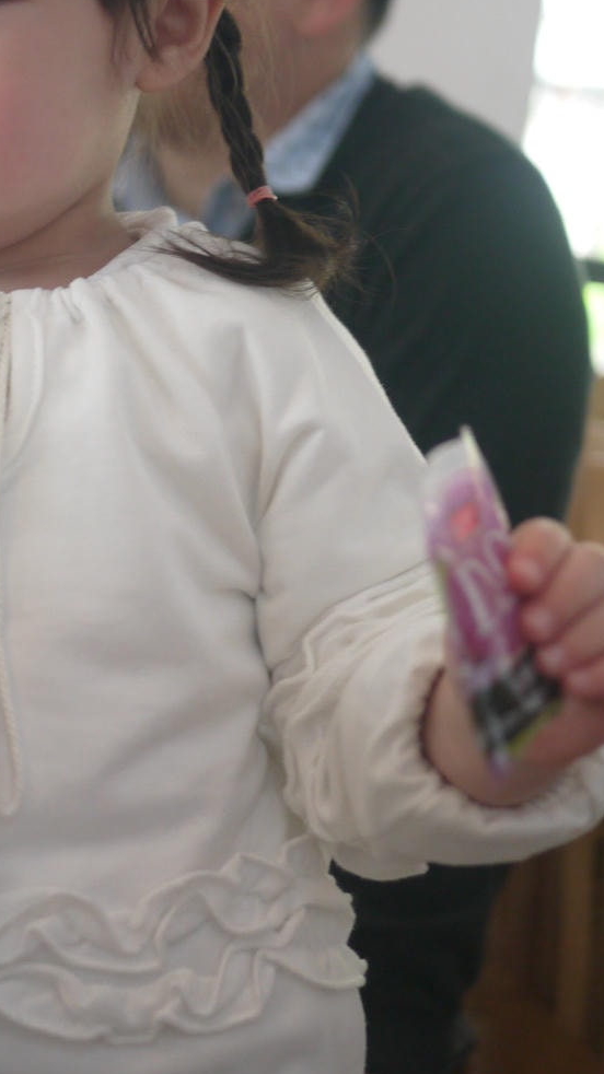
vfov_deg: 29.7
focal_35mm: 71
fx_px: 2023
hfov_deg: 16.6
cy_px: 485
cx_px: 4
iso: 400
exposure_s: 1/125
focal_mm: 20
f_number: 1.7
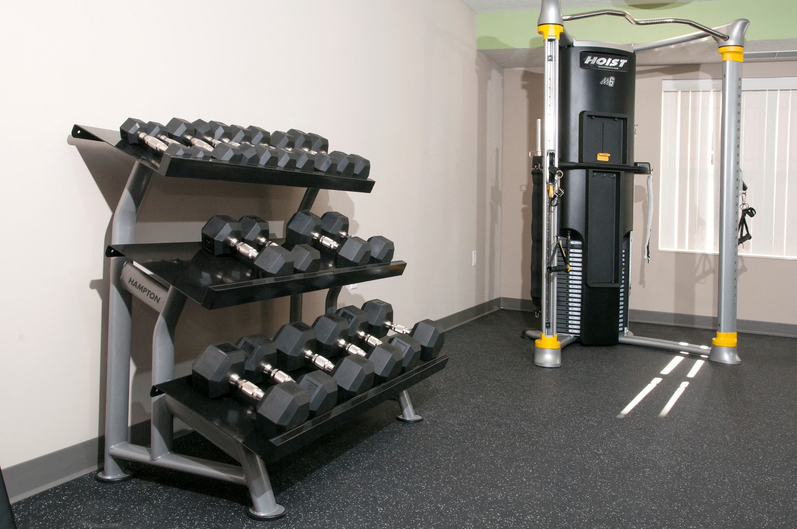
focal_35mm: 33
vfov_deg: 39.9
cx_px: 398
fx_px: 730
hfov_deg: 57.3
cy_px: 264
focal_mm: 22
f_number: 18
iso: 640
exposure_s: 1/60
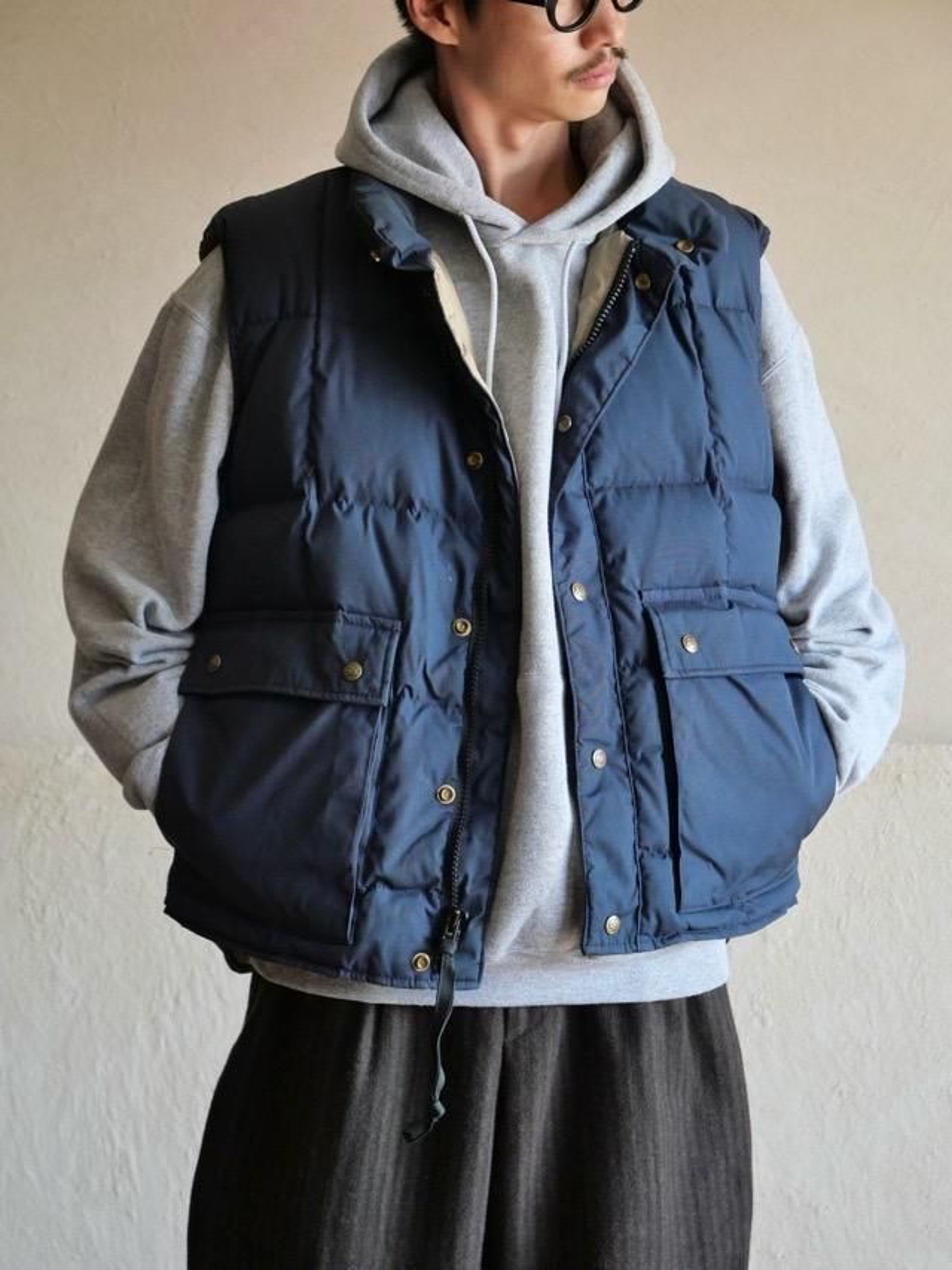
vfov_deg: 21.3
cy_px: 635
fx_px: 3373
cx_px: 476
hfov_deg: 16.1
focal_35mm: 92
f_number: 3.9
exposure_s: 1/100
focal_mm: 46
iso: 1000
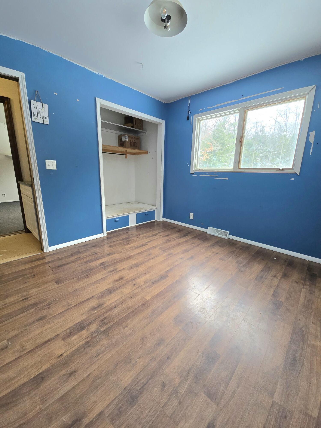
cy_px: 214
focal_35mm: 13
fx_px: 161
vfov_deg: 106.2
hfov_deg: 89.9
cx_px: 160
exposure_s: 1/60.2
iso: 160
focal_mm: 2.2
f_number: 2.2
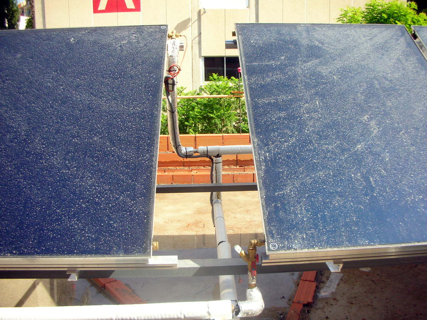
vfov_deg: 40.7
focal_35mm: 35
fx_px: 432
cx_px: 214
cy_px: 160
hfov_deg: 52.6
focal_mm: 5.8
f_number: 8.5
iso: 50
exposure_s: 1/54.7
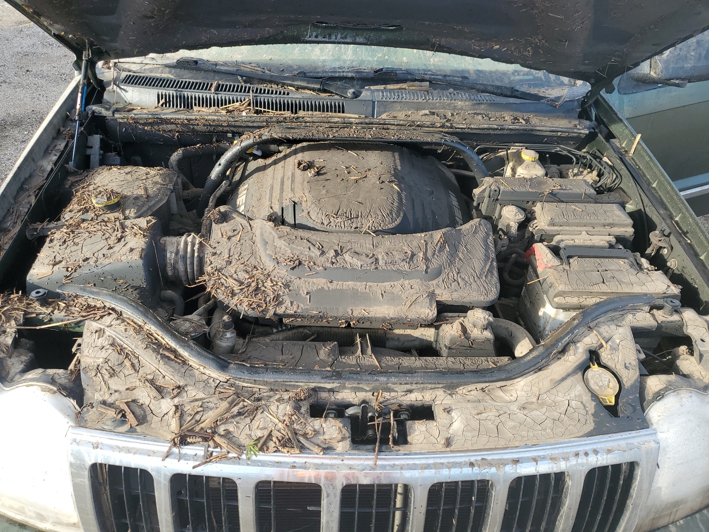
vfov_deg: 53.1
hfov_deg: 67.3
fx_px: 533
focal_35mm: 26
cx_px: 354
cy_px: 266
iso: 50
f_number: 1.5
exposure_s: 1/435
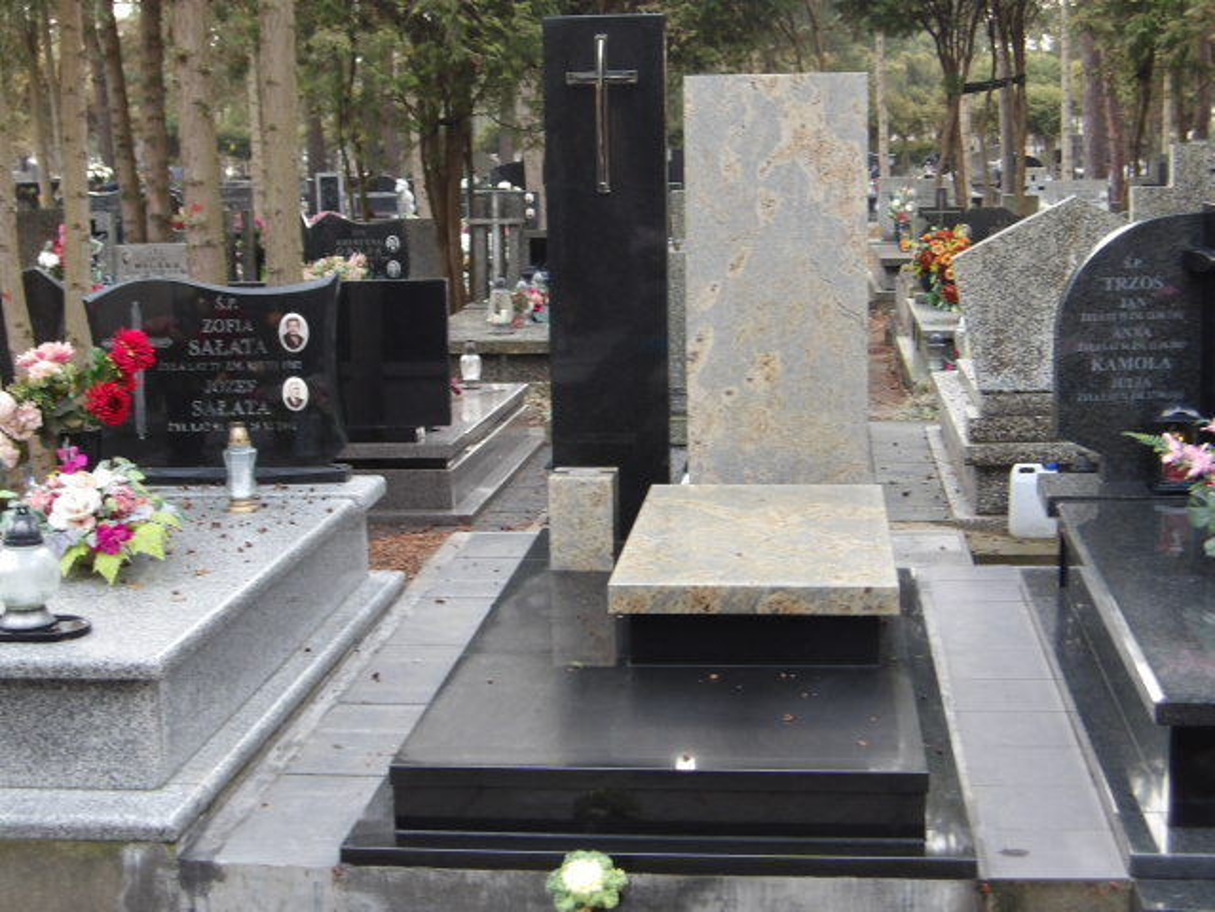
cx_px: 608
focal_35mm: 53
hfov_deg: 36.2
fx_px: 1860
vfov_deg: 27.5
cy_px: 456
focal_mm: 9.4
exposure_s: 1/60
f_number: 4.2
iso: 194
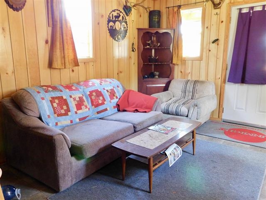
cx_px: 133
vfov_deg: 49.7
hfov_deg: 63.4
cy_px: 100
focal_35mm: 28
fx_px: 215
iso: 500
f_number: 3.2
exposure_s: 1/8
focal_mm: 4.9
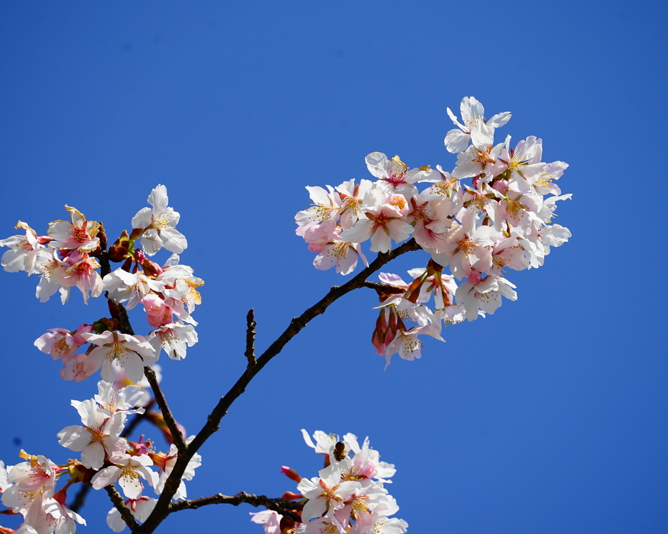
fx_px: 6700
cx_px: 328
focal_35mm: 339
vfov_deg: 4.6
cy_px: 267
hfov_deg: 5.7
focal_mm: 300
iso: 100
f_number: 8
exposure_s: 1/400
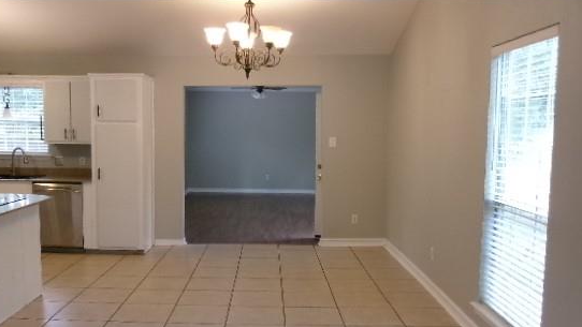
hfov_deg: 55.0
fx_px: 556
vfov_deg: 32.8
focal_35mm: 36
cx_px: 244
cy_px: 193
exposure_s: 1/34
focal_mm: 5.1
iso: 238
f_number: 3.9
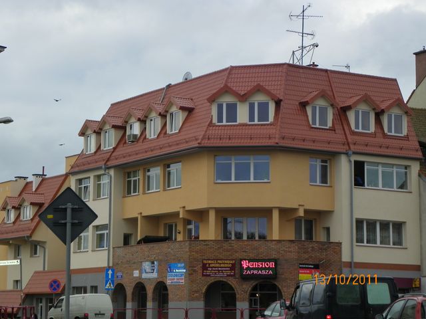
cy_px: 160
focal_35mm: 92
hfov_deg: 21.3
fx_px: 1132
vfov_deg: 16.1
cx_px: 213
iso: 64
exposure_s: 1/400
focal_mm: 16.4
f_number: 4
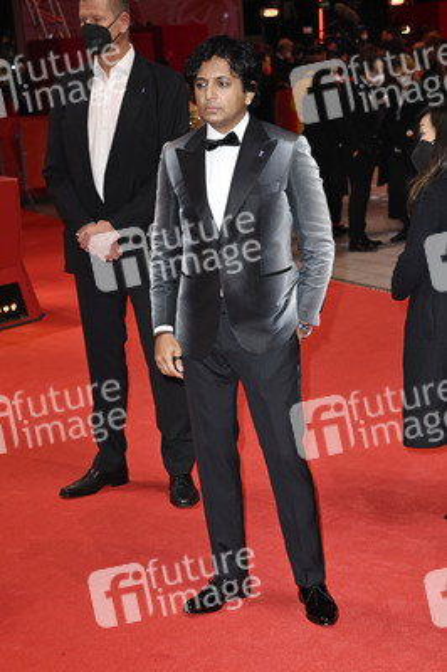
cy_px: 336
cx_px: 224
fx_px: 1269
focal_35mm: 68
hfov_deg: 20.0
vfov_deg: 29.7
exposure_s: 1/160
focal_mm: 68
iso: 640
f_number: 5.6
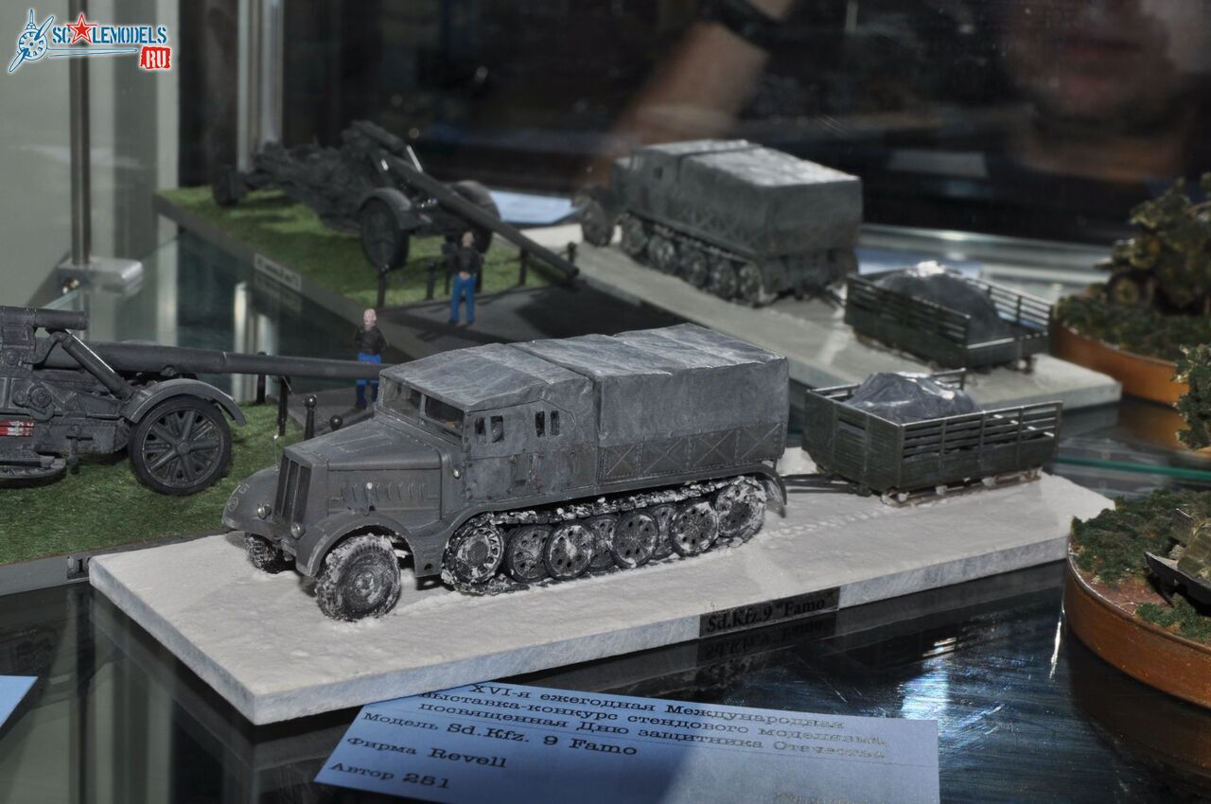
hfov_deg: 30.5
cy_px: 402
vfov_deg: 20.6
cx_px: 606
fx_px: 2217
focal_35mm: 66
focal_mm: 44
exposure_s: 1/200
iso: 200
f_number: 14
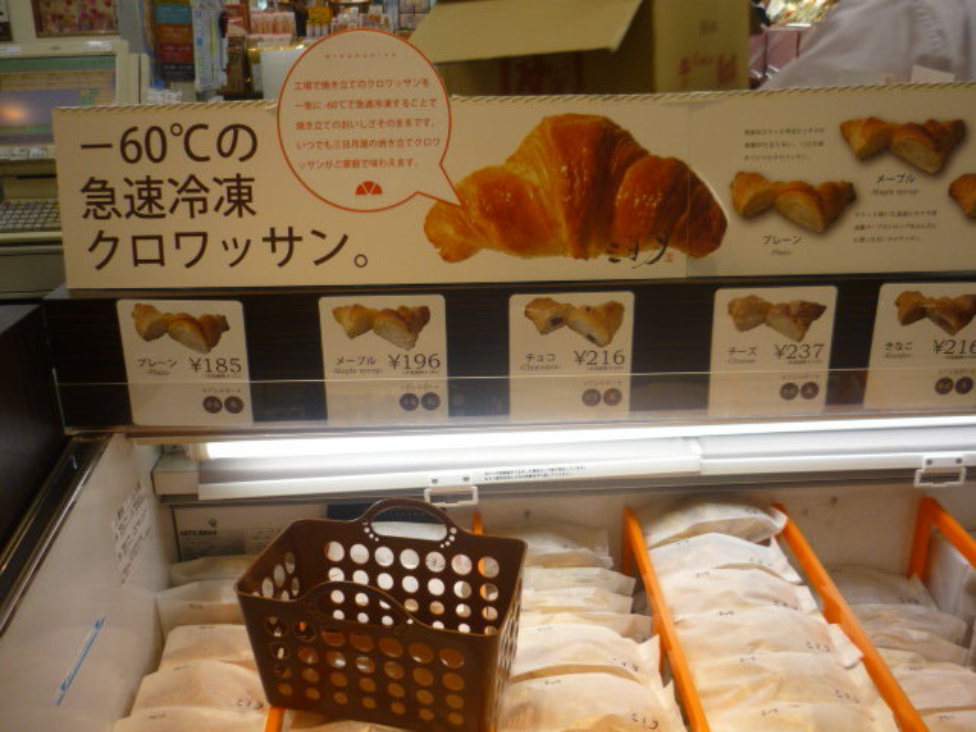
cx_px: 488
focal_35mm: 33
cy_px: 366
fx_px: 930
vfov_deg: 42.9
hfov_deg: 55.4
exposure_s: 1/80
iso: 100
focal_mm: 5.5
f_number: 2.8
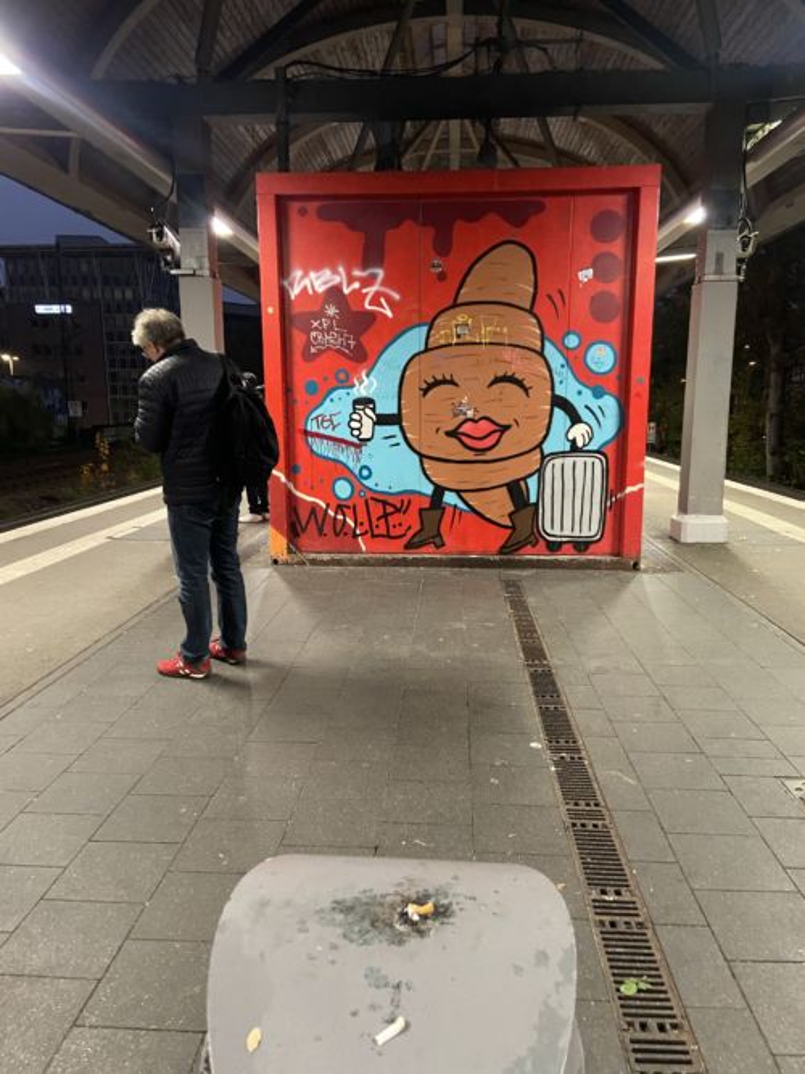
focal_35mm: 26
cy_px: 537
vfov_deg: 67.3
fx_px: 806
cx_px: 402
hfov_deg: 53.0
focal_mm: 4.25
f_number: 1.8
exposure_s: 1/25
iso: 500
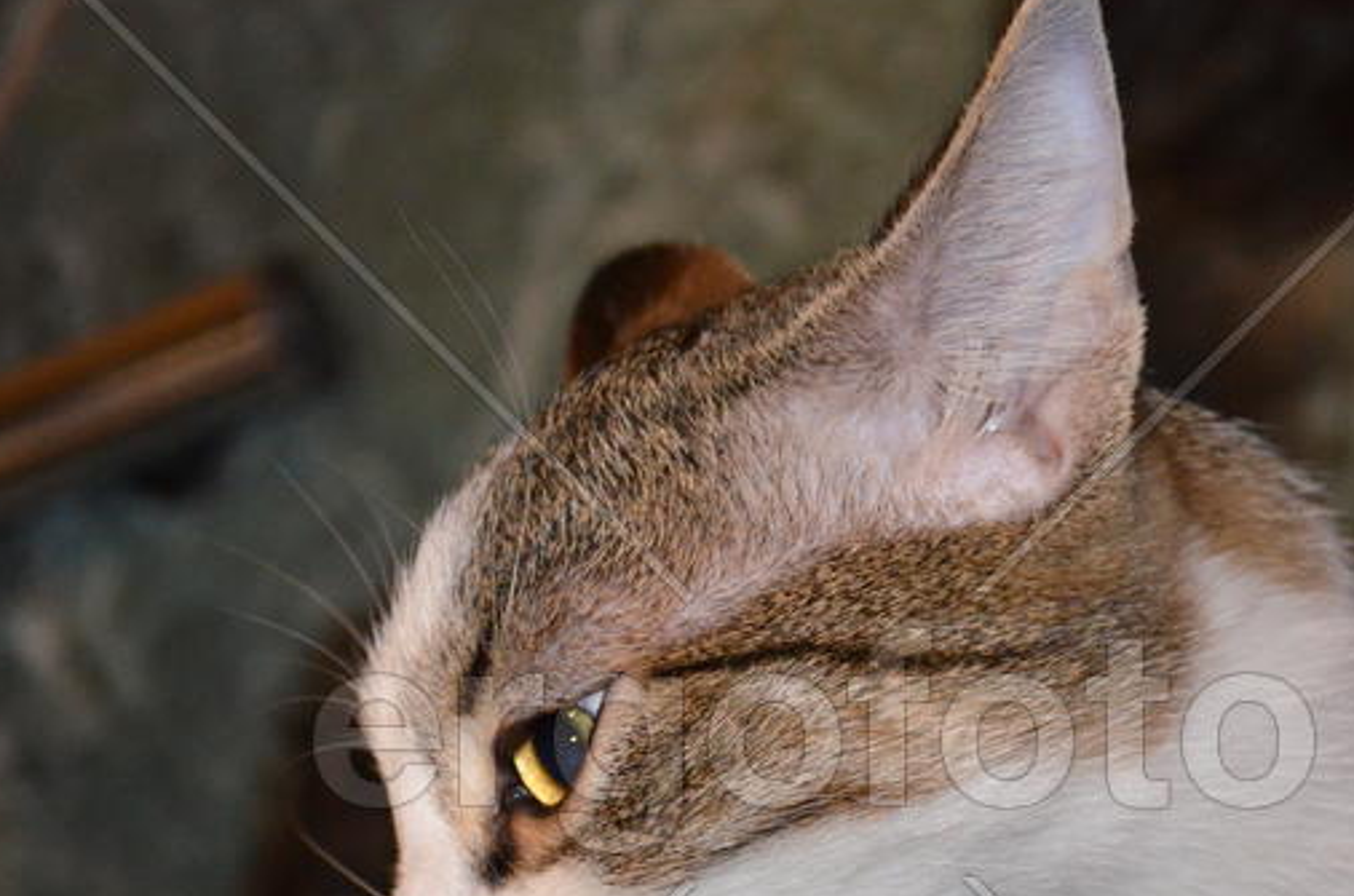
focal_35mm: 143
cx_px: 830
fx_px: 5362
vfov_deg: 9.5
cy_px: 741
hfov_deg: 14.4
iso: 3200
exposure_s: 1/60
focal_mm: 55
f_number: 5.6
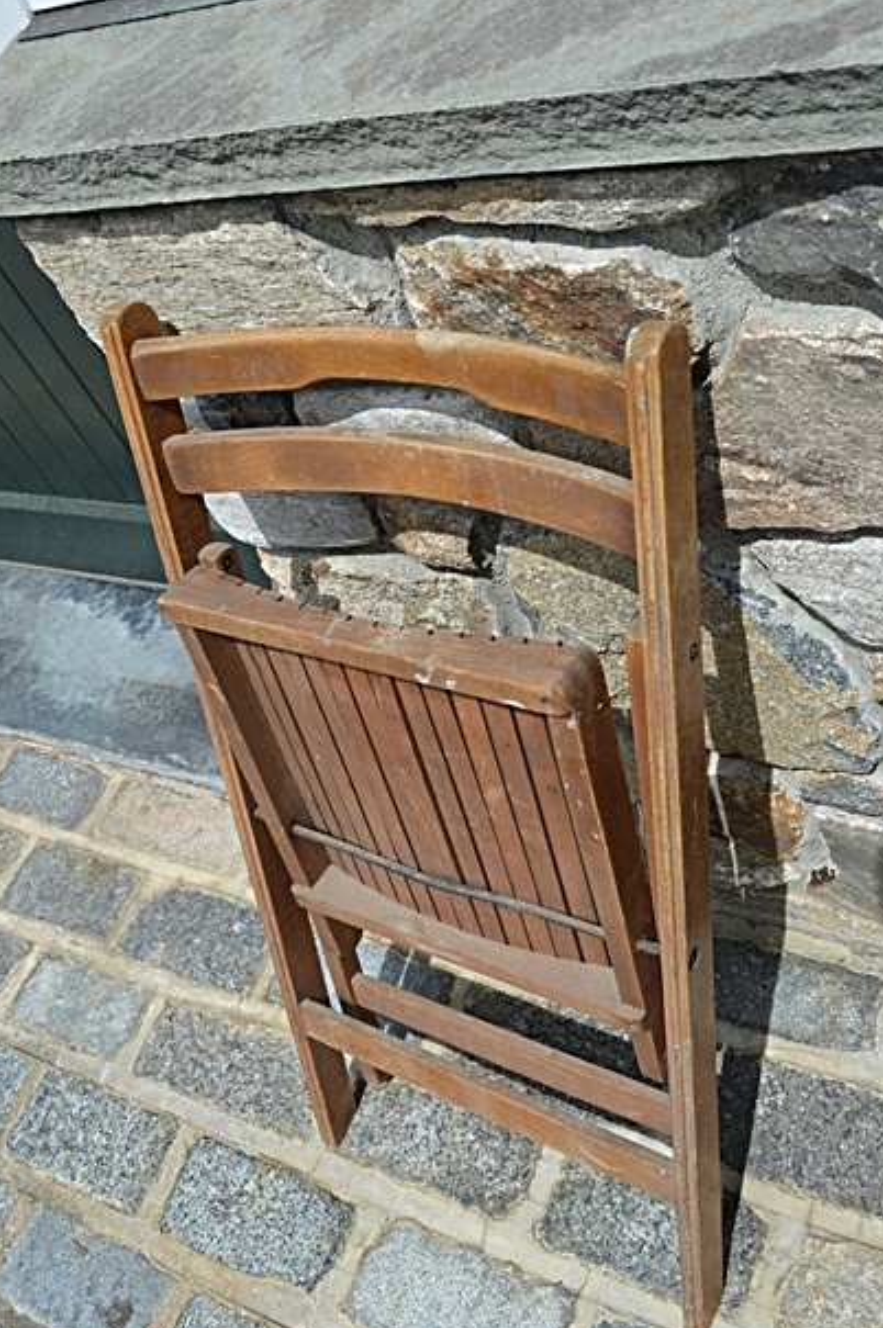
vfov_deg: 57.3
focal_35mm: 33
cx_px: 468
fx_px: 1217
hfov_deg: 39.9
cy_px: 684
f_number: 8
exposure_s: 1/250
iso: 100
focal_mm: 20
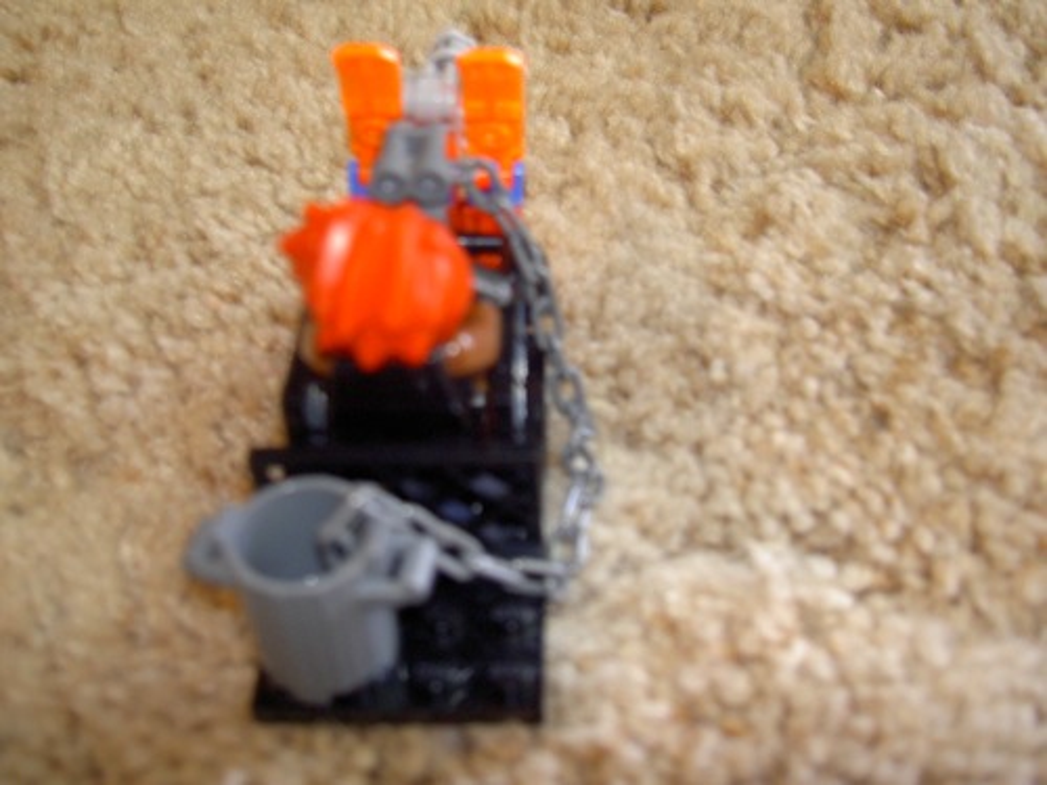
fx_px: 1180
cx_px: 524
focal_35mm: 39
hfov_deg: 47.9
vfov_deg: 36.8
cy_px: 392
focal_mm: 8
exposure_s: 1/8
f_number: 2.8
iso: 100
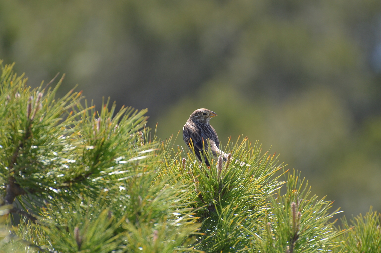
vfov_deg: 3.0
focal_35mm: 450
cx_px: 190
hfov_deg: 4.6
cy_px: 126
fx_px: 4753
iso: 450
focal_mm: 300
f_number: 5.6
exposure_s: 1/1000
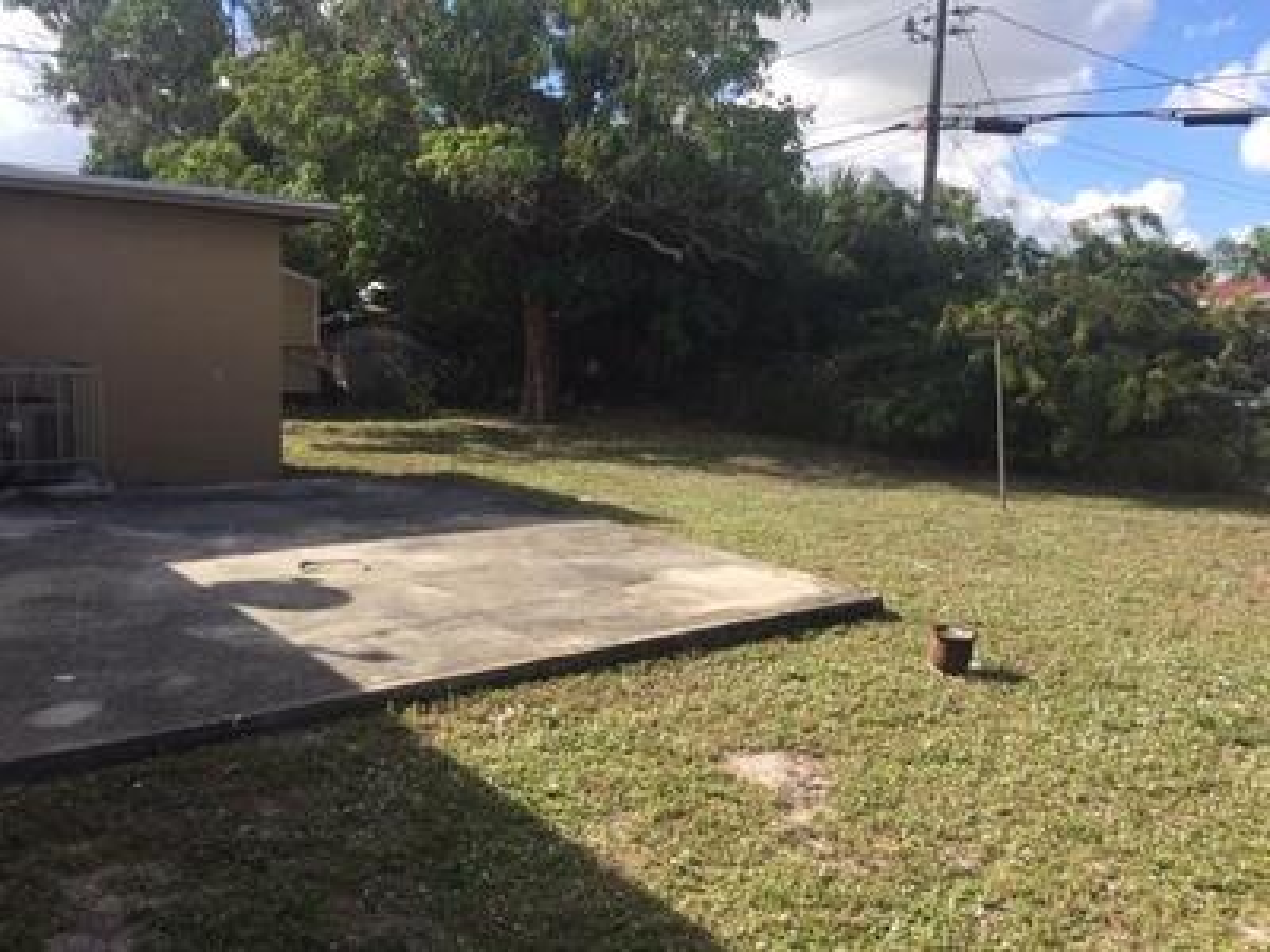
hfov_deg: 61.7
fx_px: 1064
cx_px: 635
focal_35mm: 29
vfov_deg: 48.2
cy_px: 476
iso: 32
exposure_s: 1/942
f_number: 2.2
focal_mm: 4.15
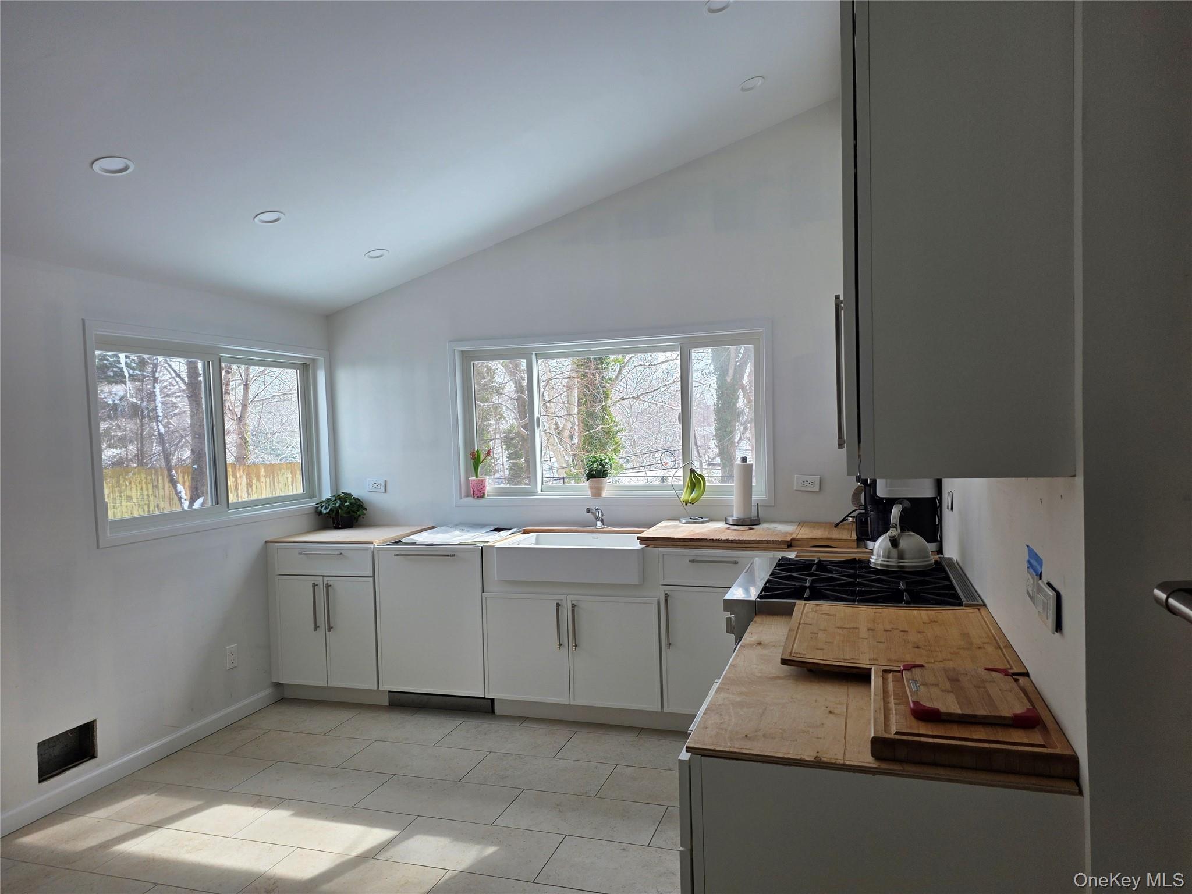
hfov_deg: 73.9
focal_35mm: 23
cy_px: 447
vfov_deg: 58.9
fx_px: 792
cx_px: 596
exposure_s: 1/180
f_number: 1.7
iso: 32
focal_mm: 6.3
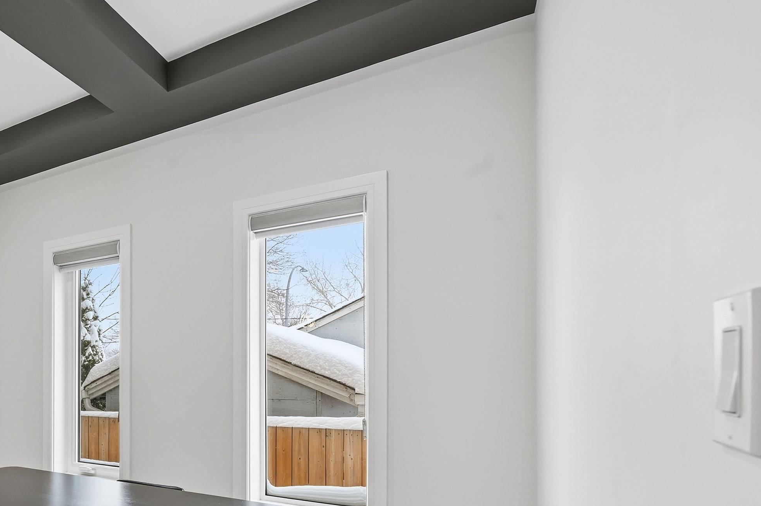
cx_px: 198
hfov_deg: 73.5
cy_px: 376
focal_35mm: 22
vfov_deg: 54.6
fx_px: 465
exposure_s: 1/60
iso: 100
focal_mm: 14
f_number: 8
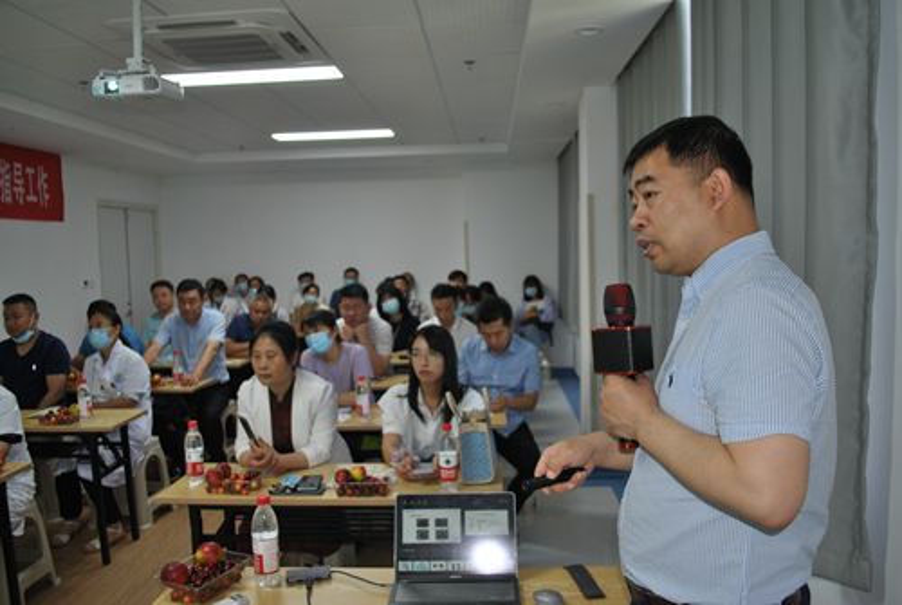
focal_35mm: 27
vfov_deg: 48.1
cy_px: 302
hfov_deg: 67.3
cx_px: 451
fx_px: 677
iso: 200
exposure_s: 1/60
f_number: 3.5
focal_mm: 18
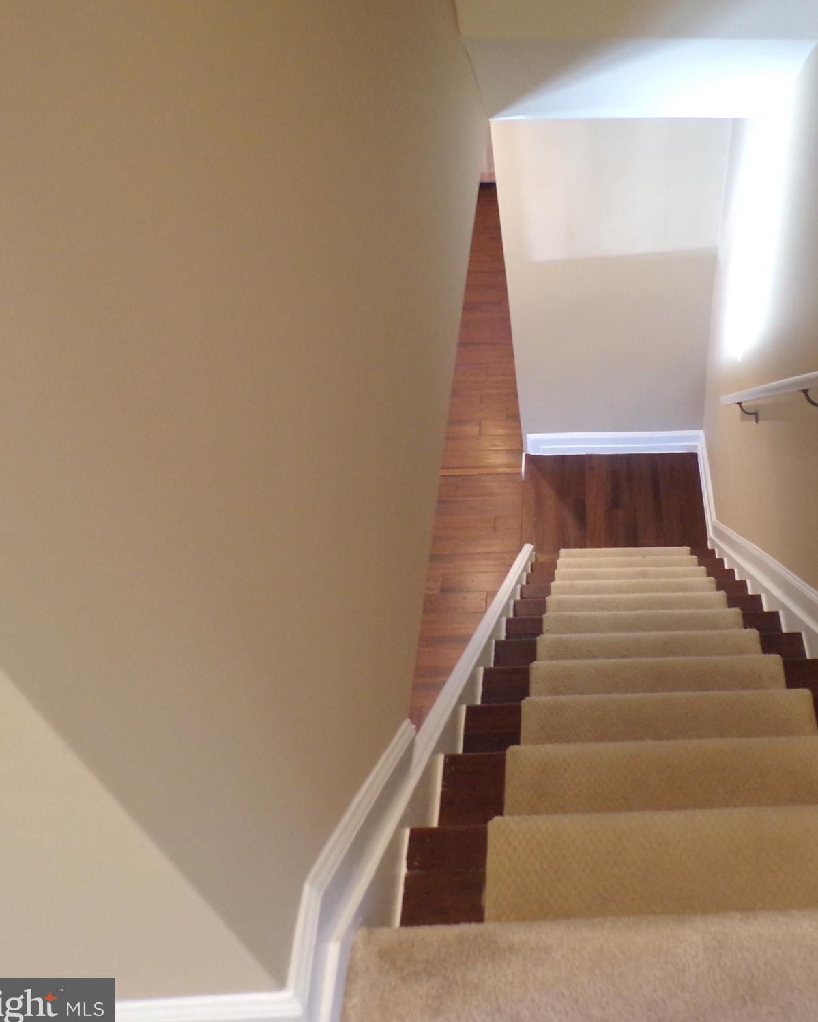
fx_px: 968
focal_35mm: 32
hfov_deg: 43.8
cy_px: 511
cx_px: 643
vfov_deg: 55.7
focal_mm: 4.3
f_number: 3
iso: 296
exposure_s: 1/17
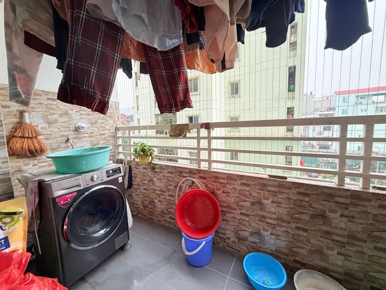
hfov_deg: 102.1
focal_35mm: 14
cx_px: 193
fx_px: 156
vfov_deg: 85.7
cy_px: 145
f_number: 2.2
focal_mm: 2.22
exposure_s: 1/100
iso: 100
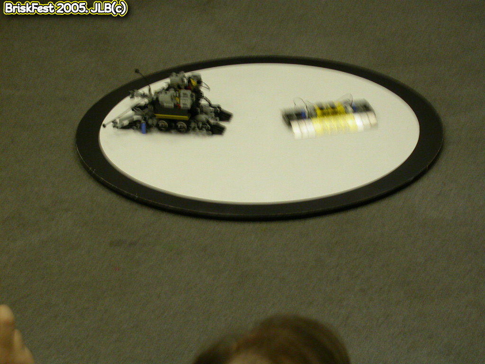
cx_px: 242
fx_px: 1555
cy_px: 182
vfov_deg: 13.3
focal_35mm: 111
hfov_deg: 17.7
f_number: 4.2
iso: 100
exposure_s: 1/12.7
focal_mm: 23.1
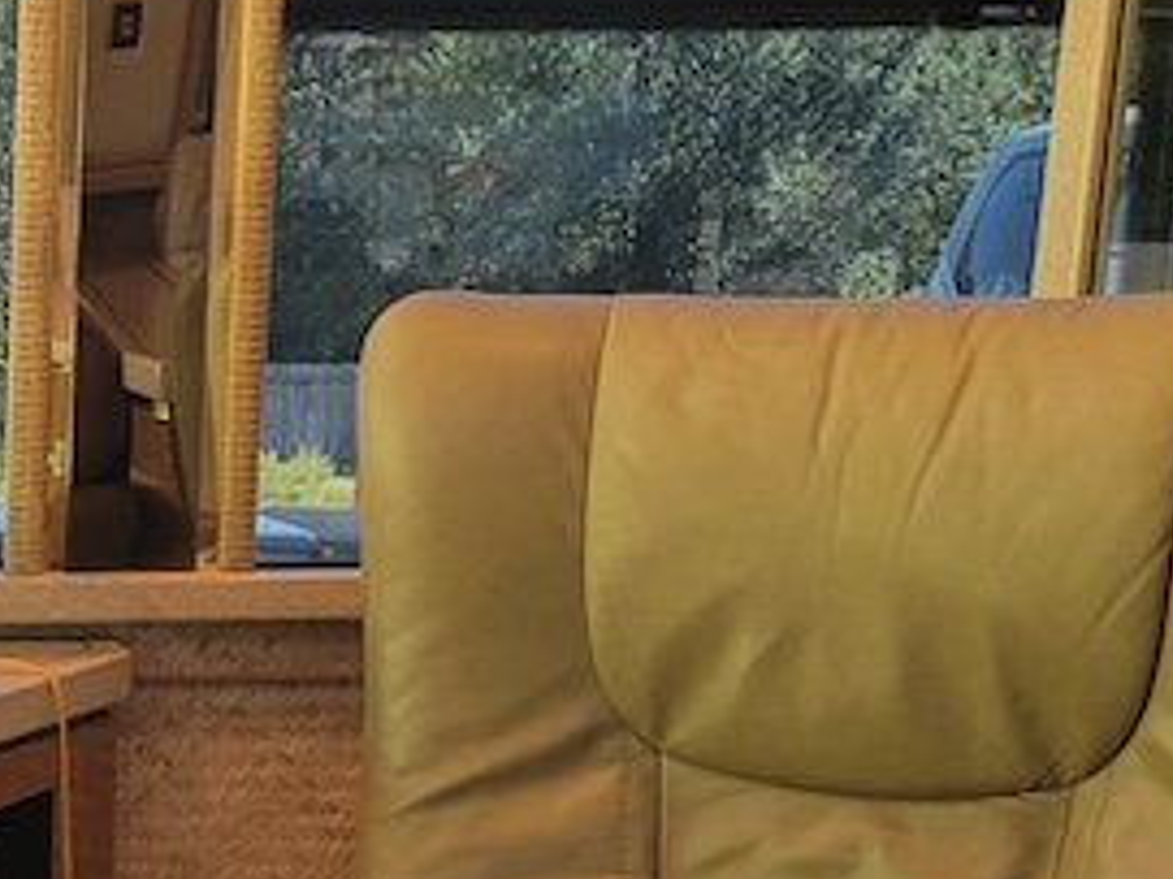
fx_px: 3252
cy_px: 797
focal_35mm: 96
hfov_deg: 18.7
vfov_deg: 15.2
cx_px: -424
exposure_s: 1/60
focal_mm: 5.4
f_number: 1.8
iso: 200
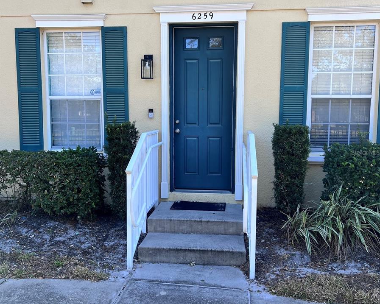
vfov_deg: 43.4
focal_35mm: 34
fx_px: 382
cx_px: 190
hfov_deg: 52.8
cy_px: 152
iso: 50
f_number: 1.5
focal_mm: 5.7
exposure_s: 1/611
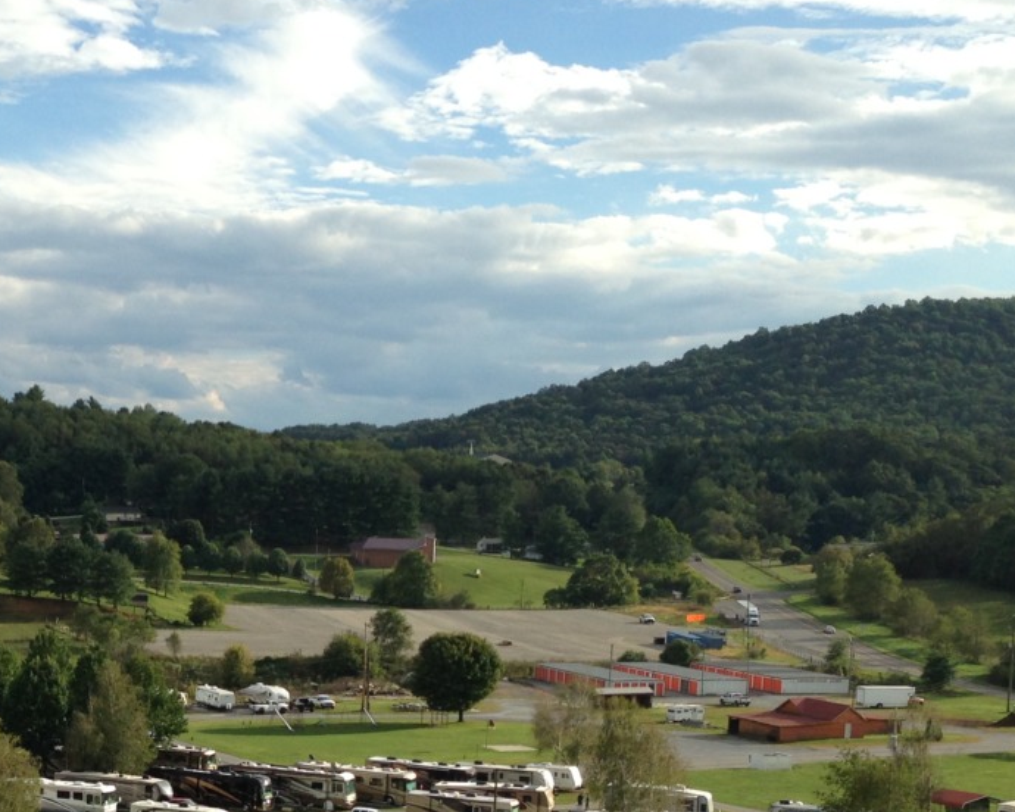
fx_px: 2103
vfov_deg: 21.5
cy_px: 699
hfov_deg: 26.3
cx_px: 104
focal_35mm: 70
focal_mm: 4.12
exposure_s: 1/1043
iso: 50
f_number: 2.4
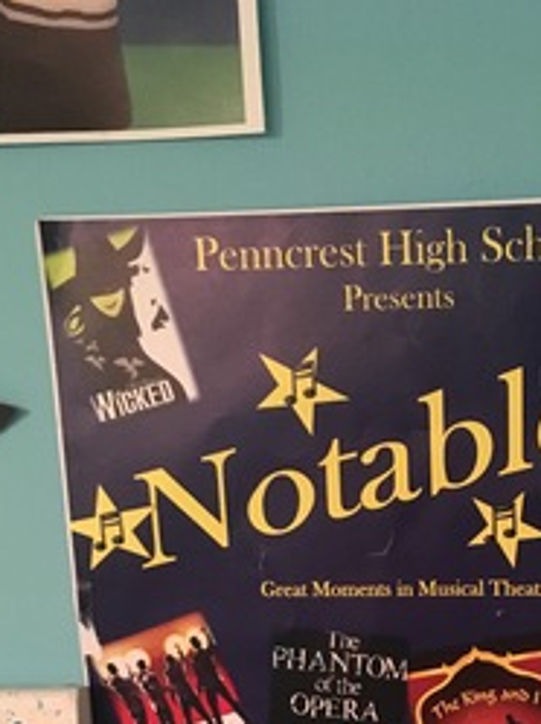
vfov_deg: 32.5
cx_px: 442
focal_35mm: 56
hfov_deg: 25.5
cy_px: 666
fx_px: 1170
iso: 320
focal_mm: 4.15
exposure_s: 1/15
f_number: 2.2
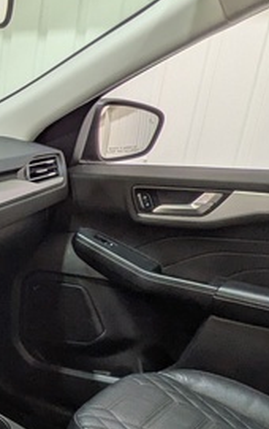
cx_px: -228
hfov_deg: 18.0
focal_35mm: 56
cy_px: 334
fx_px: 655
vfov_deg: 35.3
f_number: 2.2
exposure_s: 1/33.3
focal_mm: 1.83
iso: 49
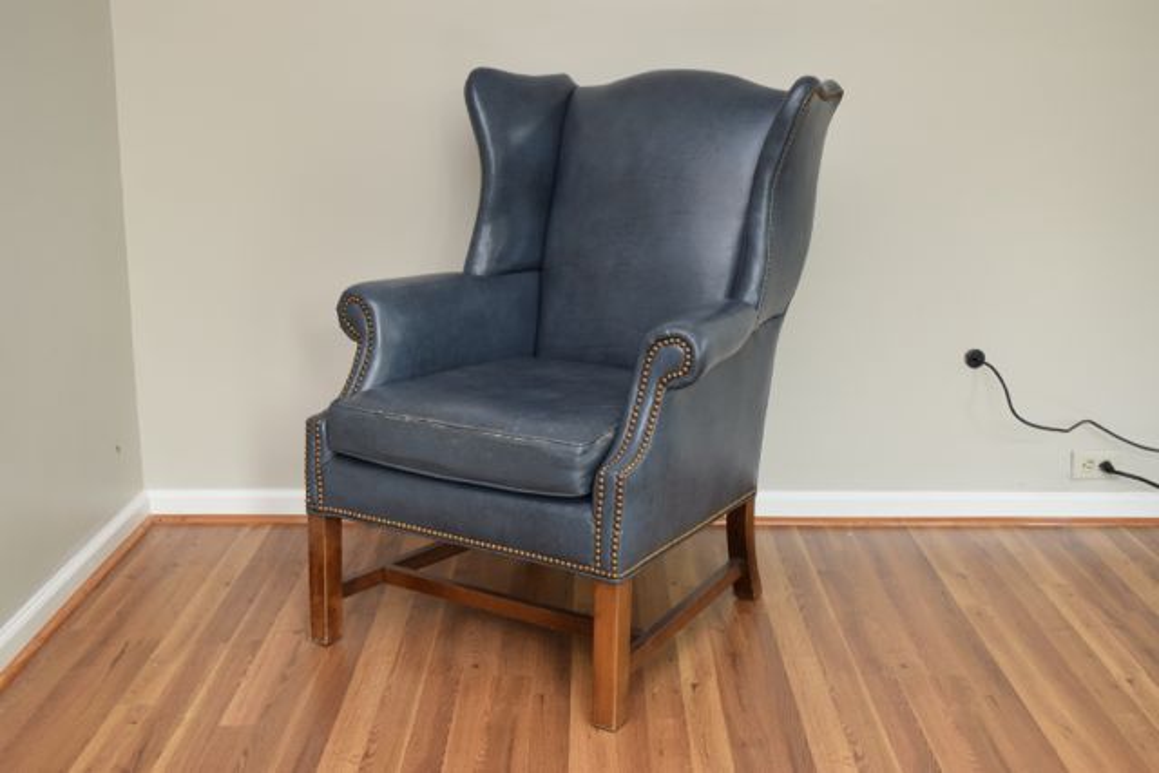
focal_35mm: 44
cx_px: 580
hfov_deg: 45.0
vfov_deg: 30.9
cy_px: 386
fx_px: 1401
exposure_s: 1/125
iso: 800
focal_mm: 29
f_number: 5.6
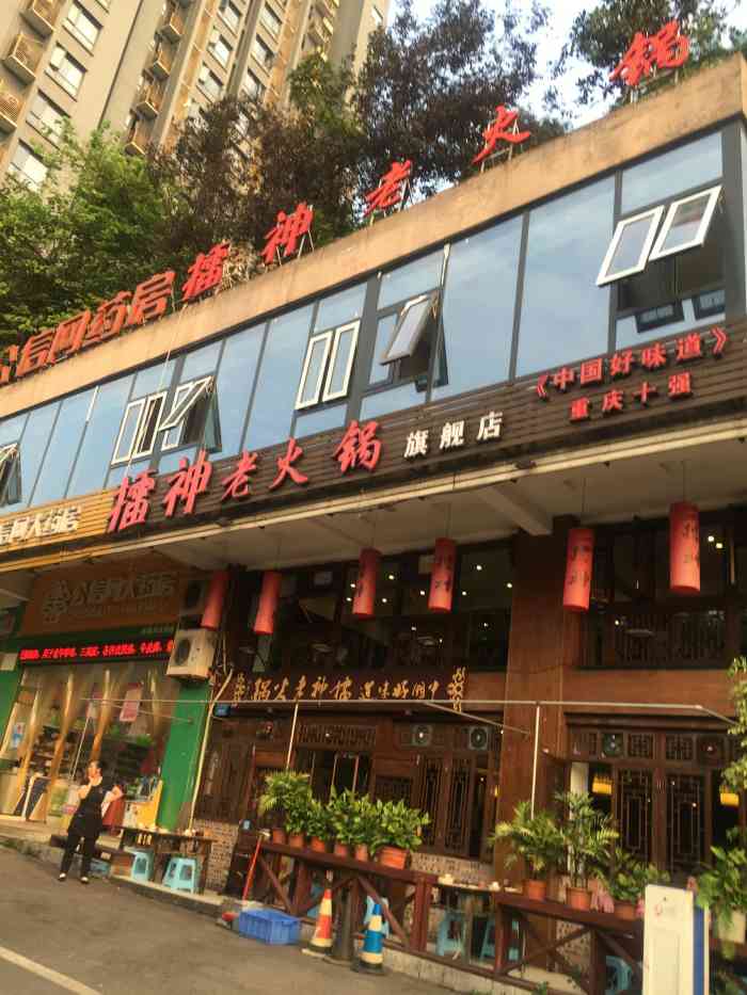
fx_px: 834
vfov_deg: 61.7
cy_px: 498
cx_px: 374
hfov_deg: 48.2
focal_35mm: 29
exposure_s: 1/116
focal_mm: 4.15
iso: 32
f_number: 2.2
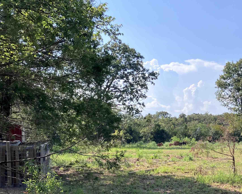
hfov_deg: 36.9
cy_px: 156
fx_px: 351
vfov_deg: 30.1
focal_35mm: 49
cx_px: 188
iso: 32
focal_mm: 3.99
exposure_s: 1/1130
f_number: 1.8
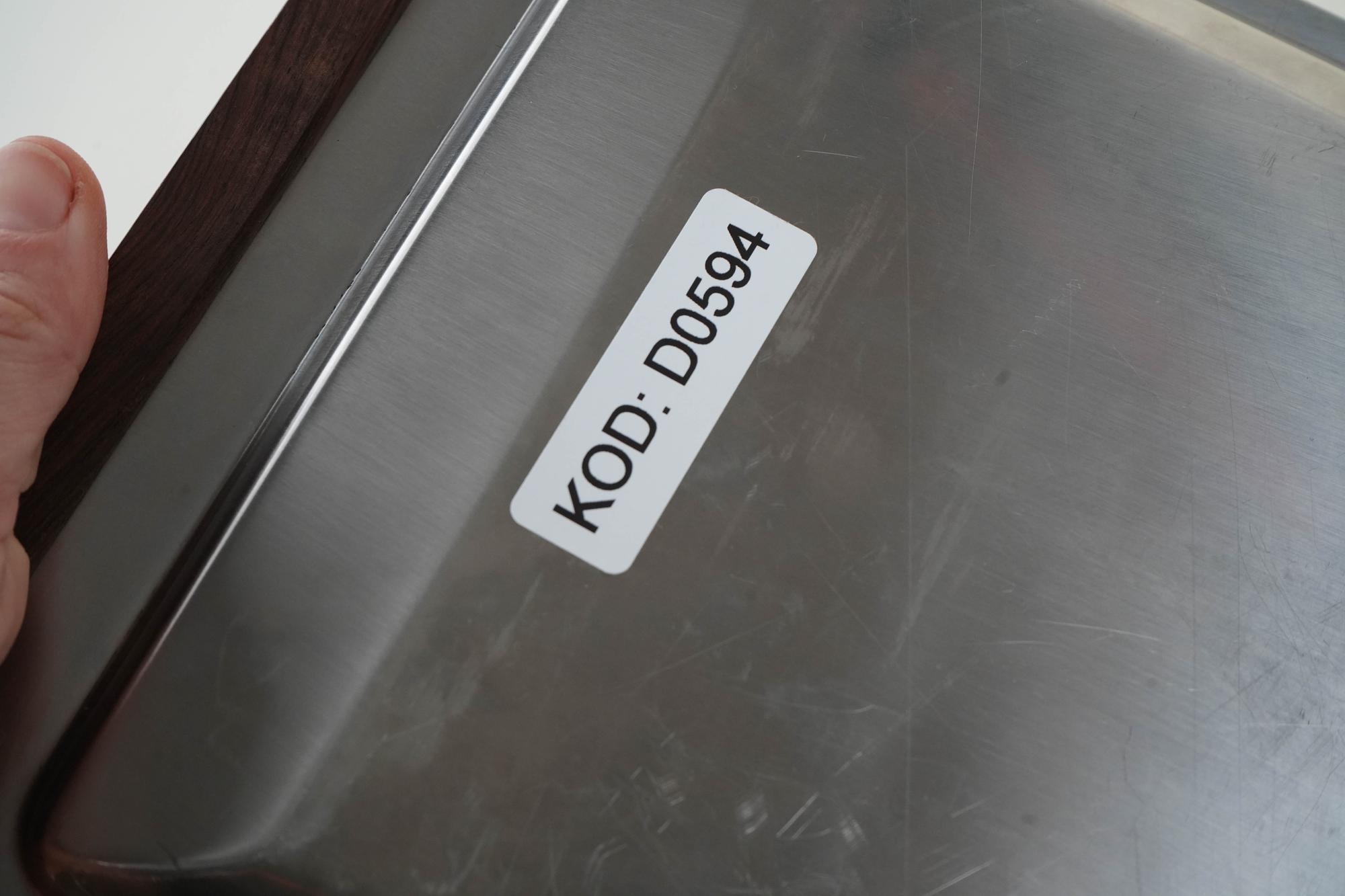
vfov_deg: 26.5
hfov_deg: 38.9
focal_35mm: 51
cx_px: 672
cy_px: 448
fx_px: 1905
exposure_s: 1/80
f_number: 10
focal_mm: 51
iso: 2500
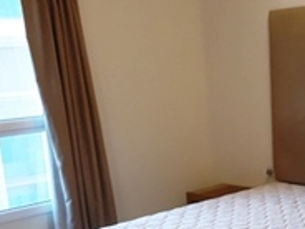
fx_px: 590
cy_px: 203
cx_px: 249
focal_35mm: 67
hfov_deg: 28.3
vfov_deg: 21.5
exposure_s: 1/33
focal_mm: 3.6
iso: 200
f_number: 1.9
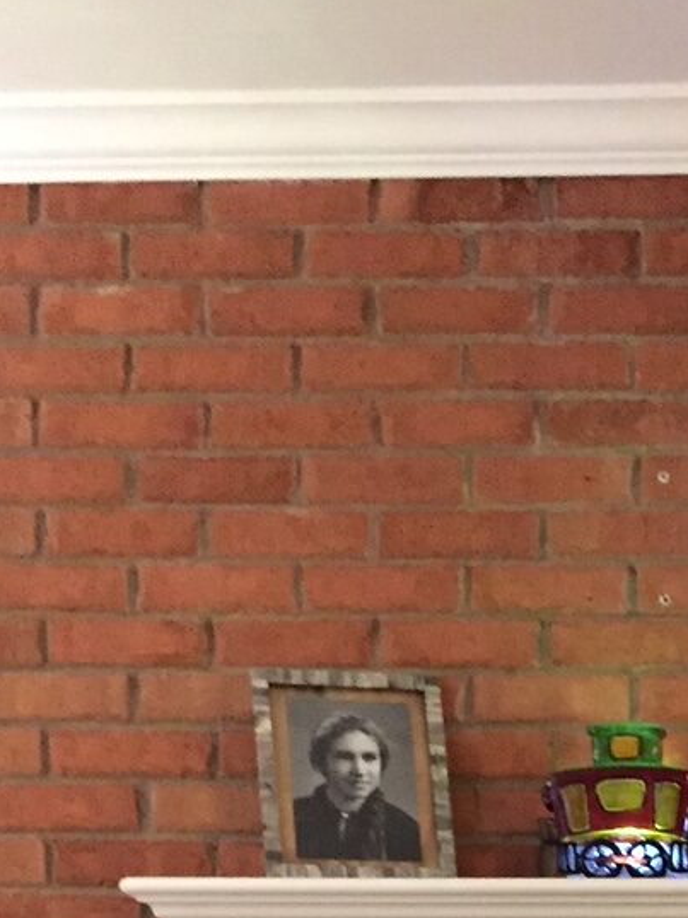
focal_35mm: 88
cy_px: 1372
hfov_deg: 15.9
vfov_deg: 19.4
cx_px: 901
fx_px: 2334
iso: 640
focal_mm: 4.15
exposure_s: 1/15
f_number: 2.2
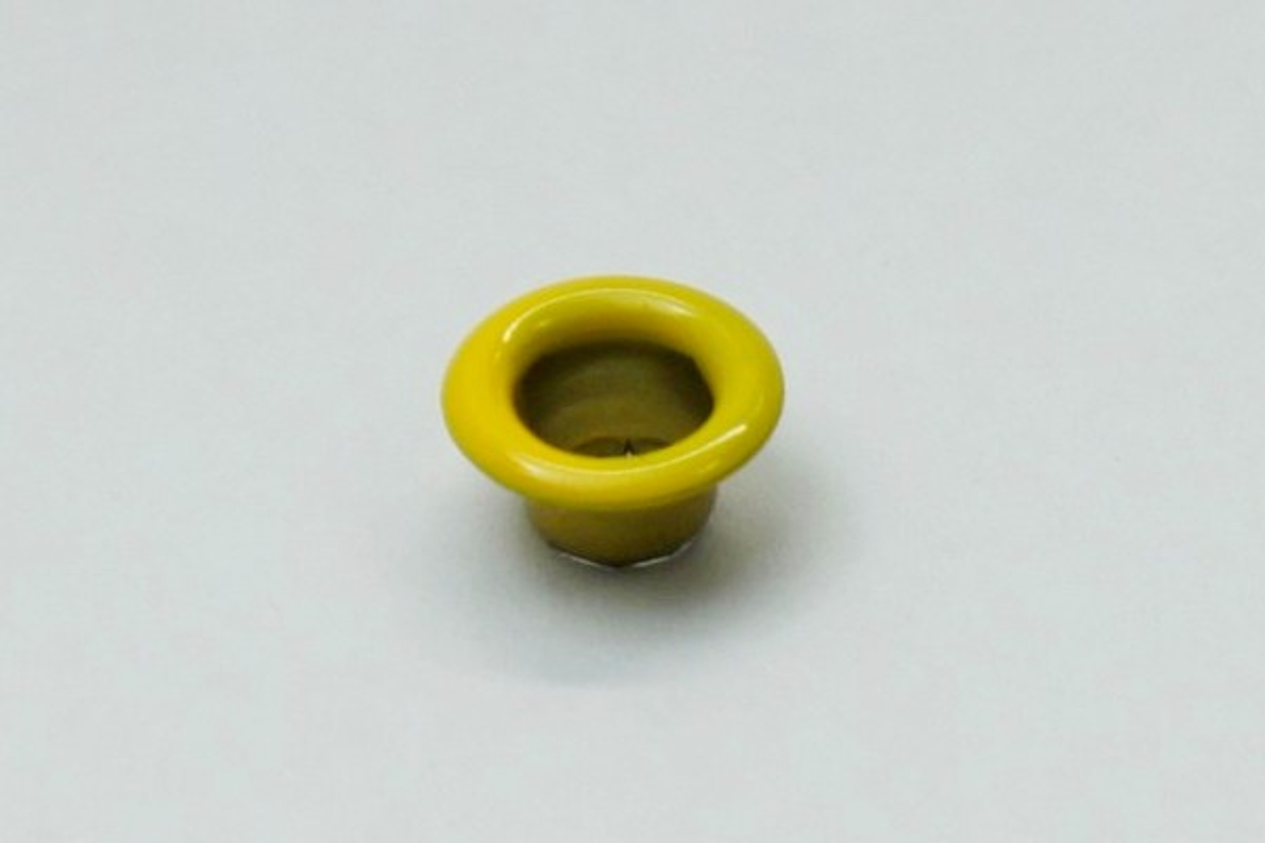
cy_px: 422
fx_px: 2899
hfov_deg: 24.6
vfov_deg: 16.6
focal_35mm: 82
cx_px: 632
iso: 200
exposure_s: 1/60
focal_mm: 55
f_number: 5.6
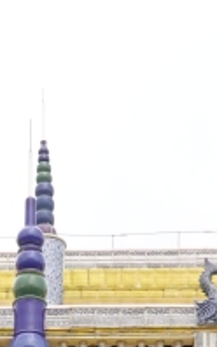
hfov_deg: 5.9
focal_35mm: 222
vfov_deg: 9.2
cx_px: -60
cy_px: 531
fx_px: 2098
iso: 100
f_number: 4
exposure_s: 1/320
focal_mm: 13.29
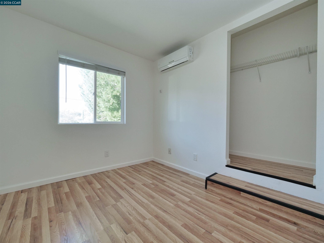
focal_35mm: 14
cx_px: 162
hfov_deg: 102.1
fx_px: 131
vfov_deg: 85.7
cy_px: 122
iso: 800
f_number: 5.6
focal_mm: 7
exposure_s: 1/160
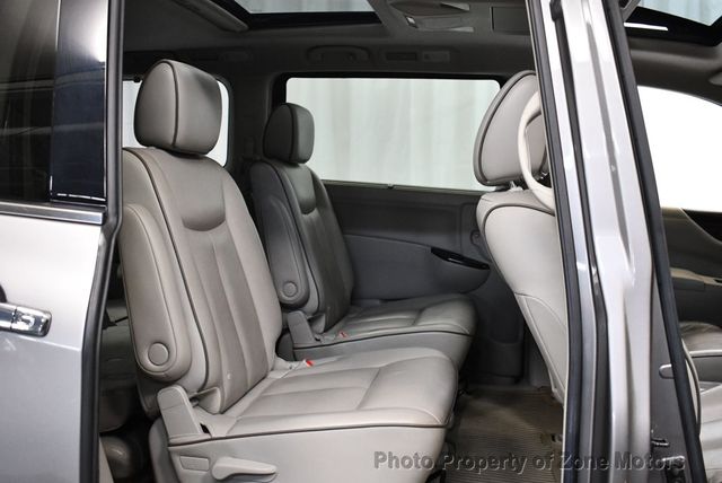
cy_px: 242
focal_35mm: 36
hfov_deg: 53.1
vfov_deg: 36.9
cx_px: 361
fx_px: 723
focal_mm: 18
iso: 1800
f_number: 3.5
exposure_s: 1/125
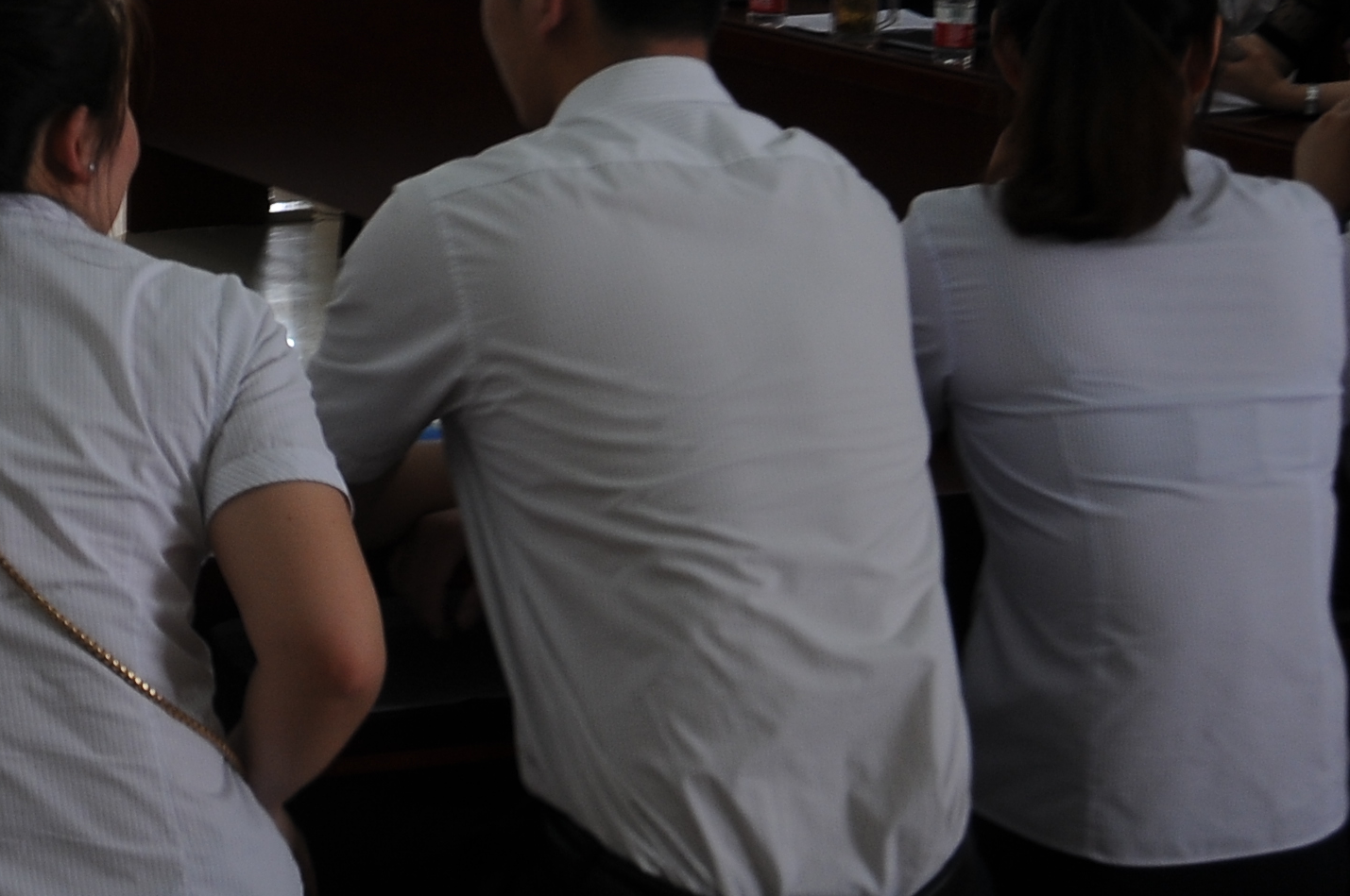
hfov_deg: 21.9
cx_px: 27
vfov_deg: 14.8
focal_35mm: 90
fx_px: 3371
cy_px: -95
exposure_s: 1/25
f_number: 5
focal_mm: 20
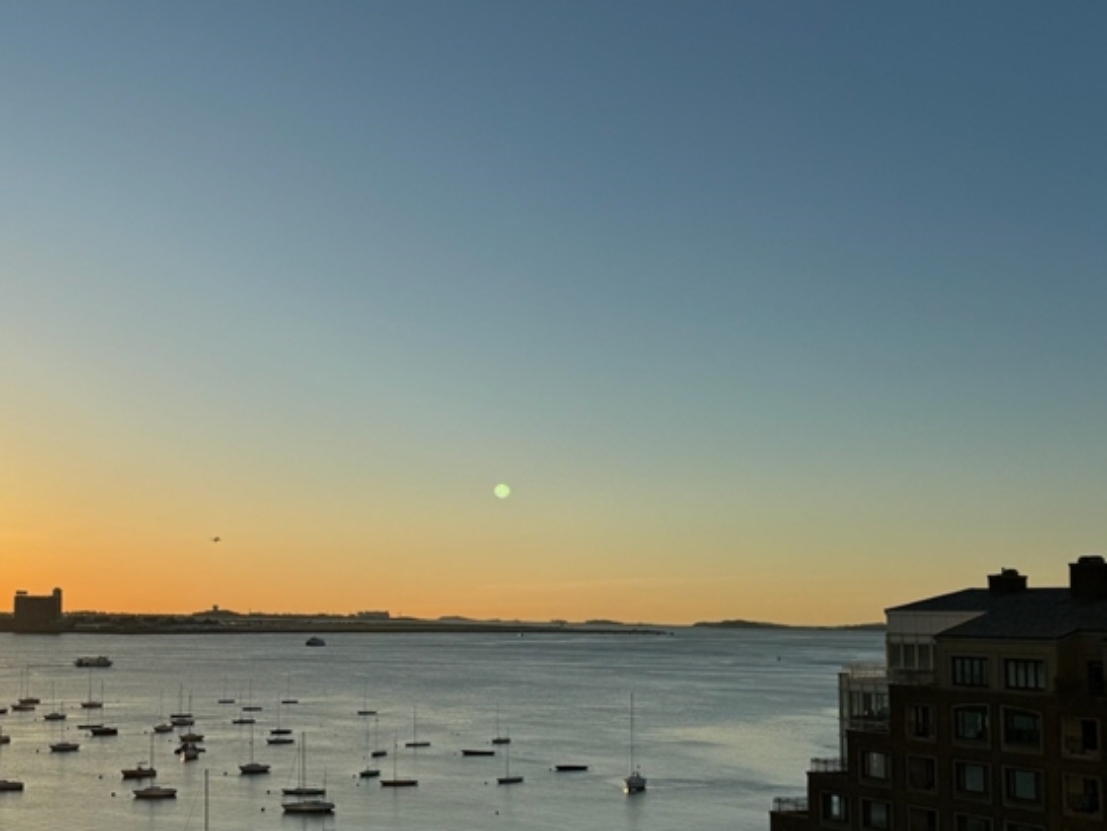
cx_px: 162
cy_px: 497
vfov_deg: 32.1
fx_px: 1440
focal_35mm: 45
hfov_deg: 39.7
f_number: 1.78
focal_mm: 6.76
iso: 80
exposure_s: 1/7937
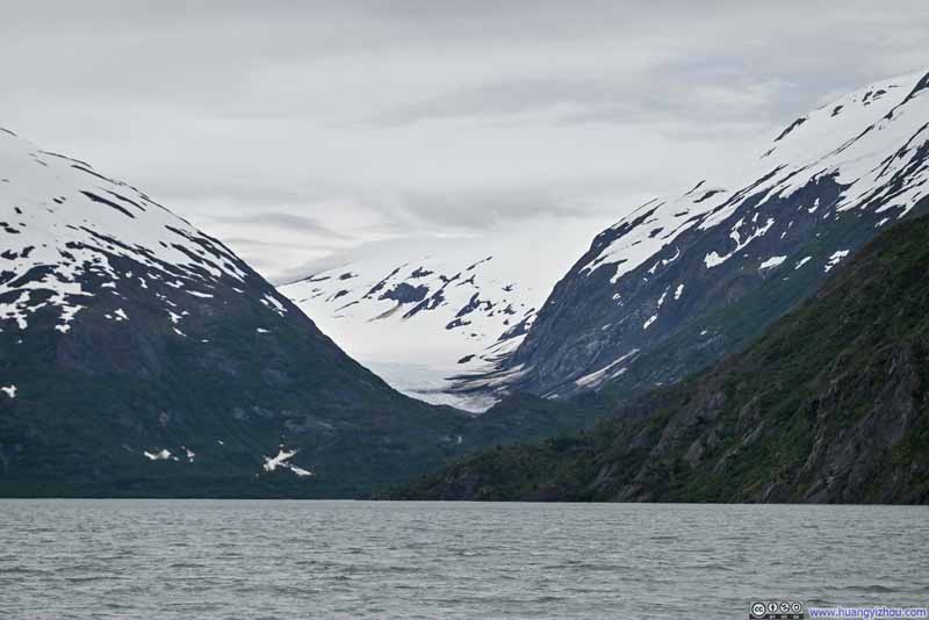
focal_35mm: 120
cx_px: 464
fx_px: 3098
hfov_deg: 17.1
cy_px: 310
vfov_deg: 11.4
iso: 100
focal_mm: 120
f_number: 5
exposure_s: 1/640
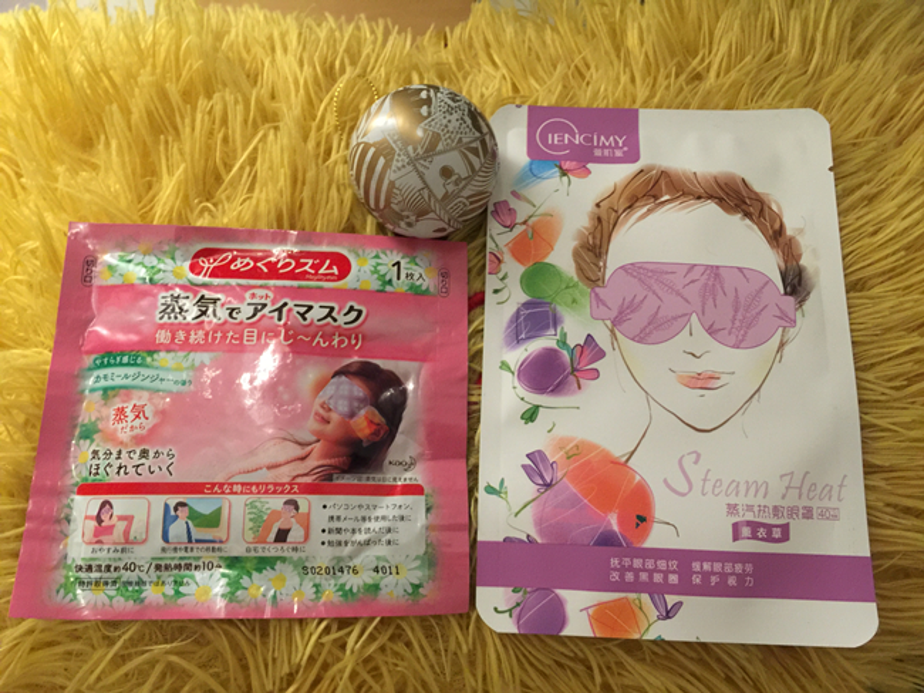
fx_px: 774
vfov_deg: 48.2
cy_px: 346
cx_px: 462
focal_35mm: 29
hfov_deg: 61.7
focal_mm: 4.15
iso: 160
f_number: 2.2
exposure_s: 1/8
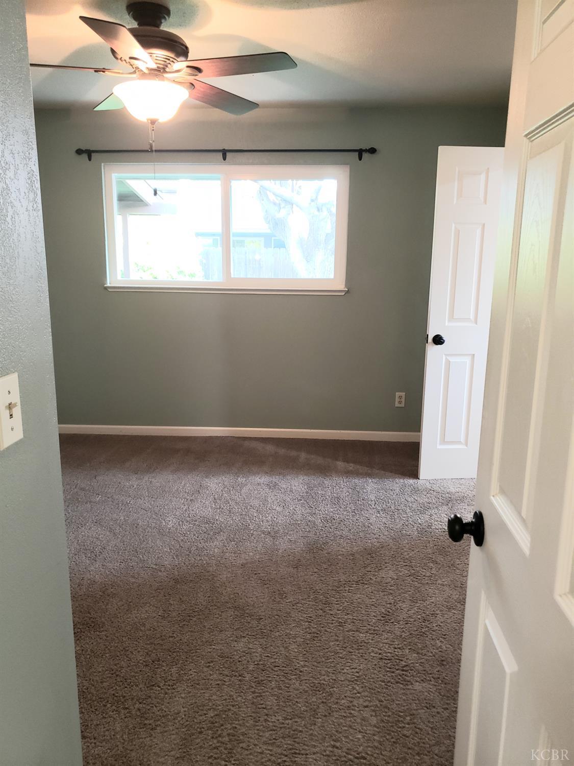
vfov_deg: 67.3
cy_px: 383
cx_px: 287
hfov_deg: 53.1
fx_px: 575
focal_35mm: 26
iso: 250
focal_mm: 4.3
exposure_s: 1/40
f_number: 1.5
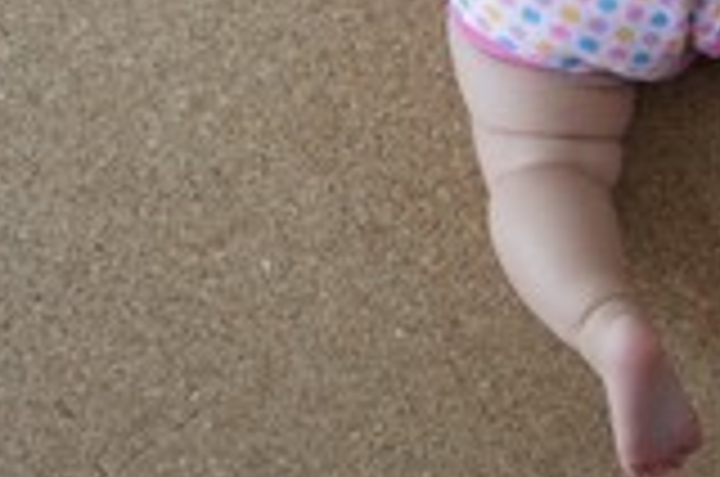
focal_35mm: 86
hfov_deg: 22.8
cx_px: 688
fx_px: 1722
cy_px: 90
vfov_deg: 15.7
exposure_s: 1/60
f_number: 4.5
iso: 200
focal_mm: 23
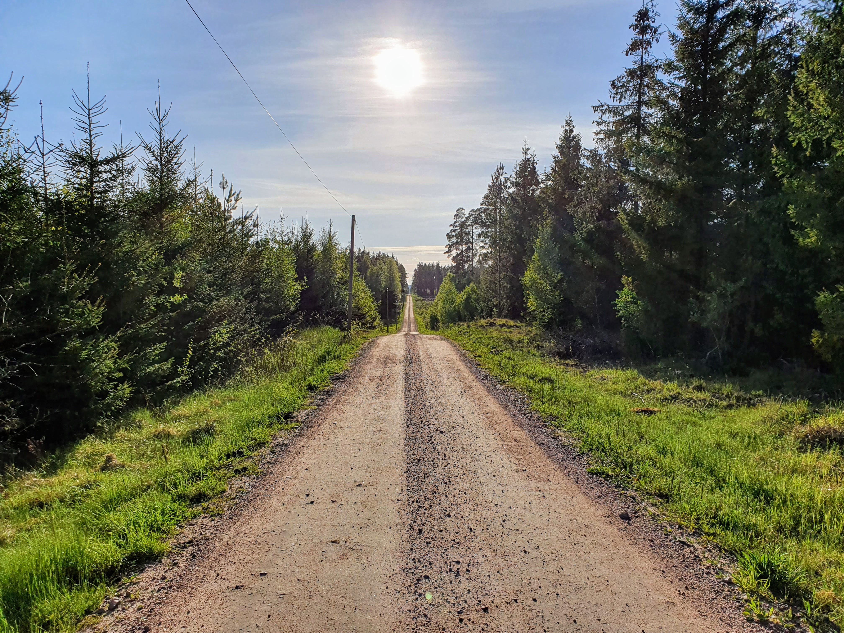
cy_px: 316
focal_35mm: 26
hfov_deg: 67.3
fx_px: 634
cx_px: 422
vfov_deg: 53.1
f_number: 2.4
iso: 50
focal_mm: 4.32
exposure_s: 1/4128
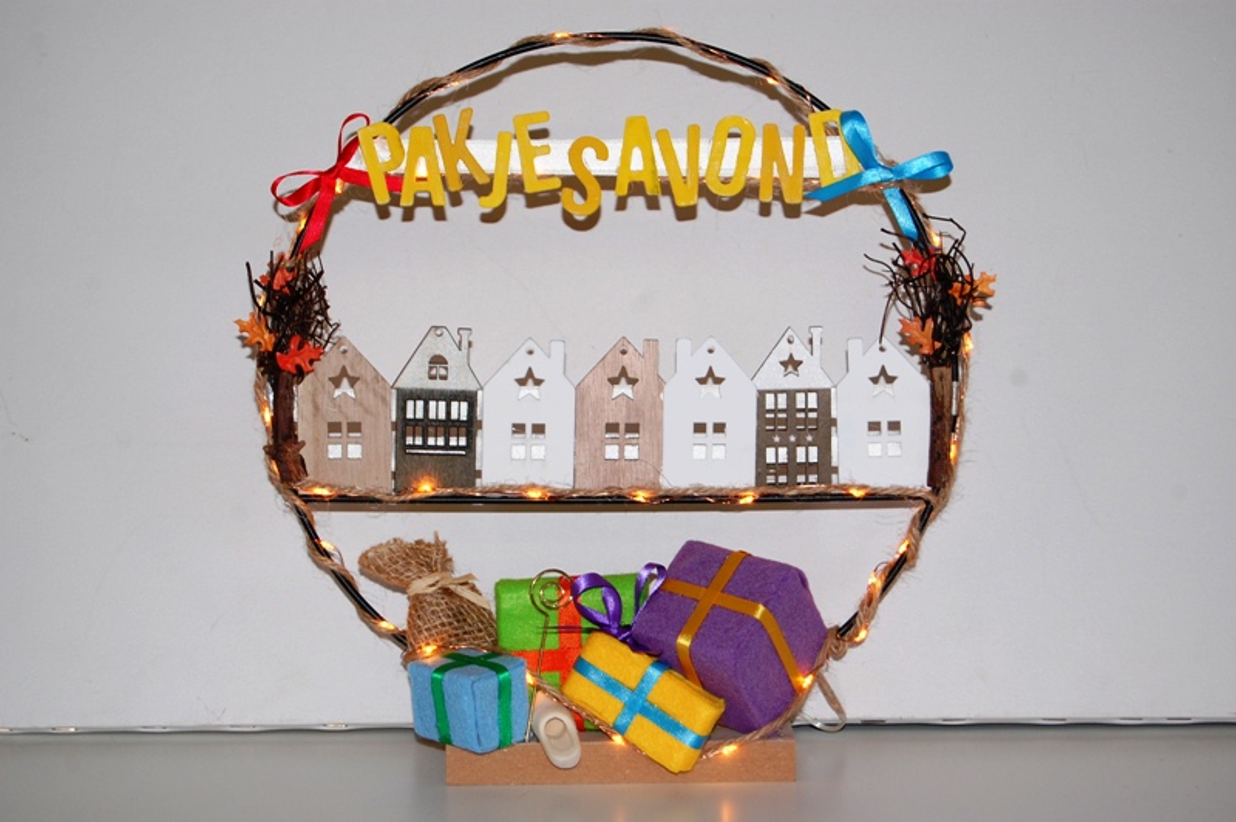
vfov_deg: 16.5
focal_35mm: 82
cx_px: 618
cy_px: 411
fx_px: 2830
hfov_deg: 24.6
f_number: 5.6
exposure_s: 1/60
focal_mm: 55
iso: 400
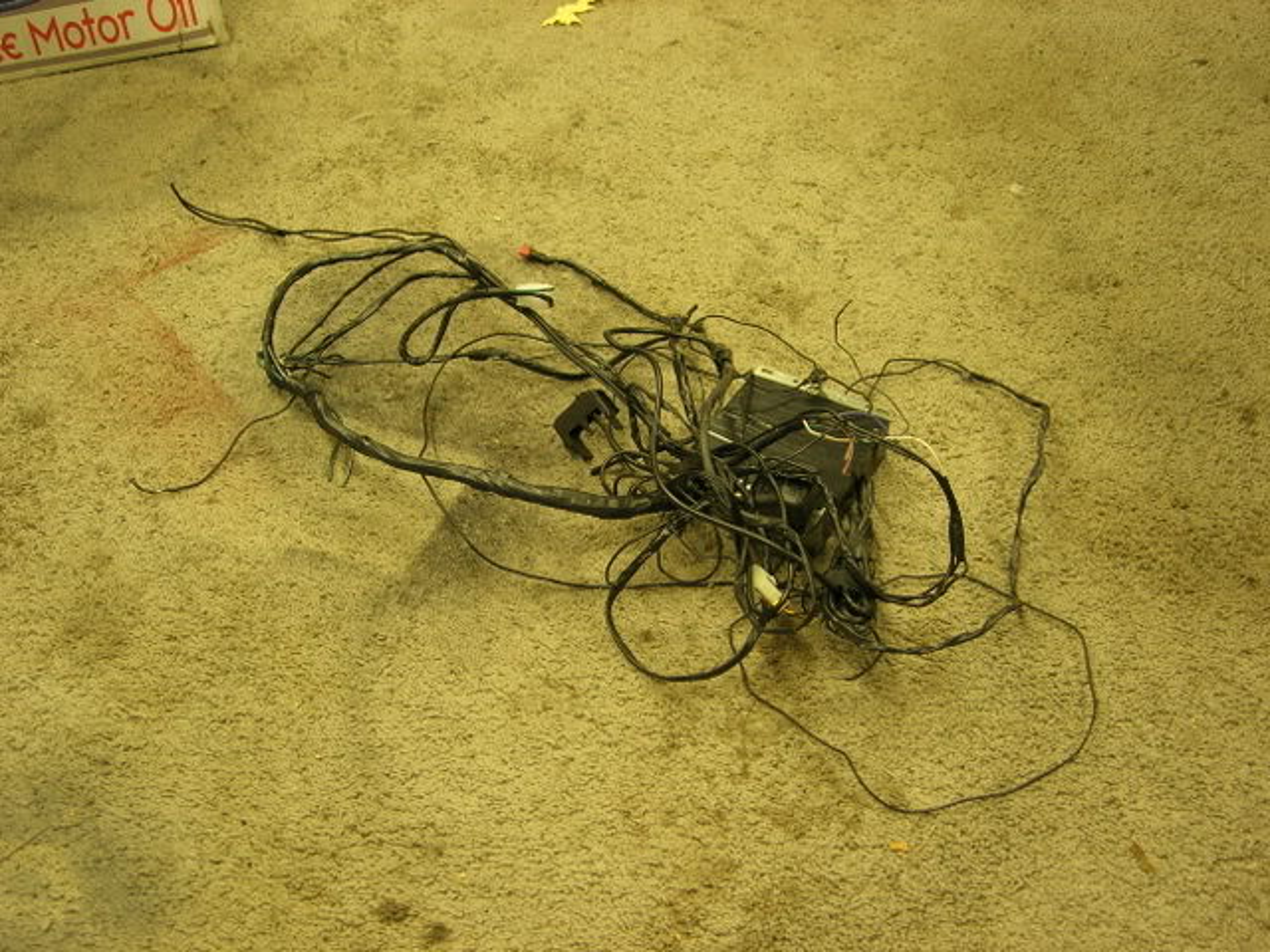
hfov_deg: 37.5
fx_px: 1871
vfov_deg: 28.6
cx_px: 635
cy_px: 476
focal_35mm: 51
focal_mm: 10.6
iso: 64
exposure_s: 1/4.7
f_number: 3.2
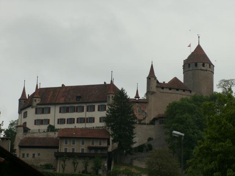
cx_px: 118
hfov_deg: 17.3
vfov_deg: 13.0
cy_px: 88
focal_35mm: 114
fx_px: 774
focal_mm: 18.62
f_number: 8
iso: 50
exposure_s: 1/100
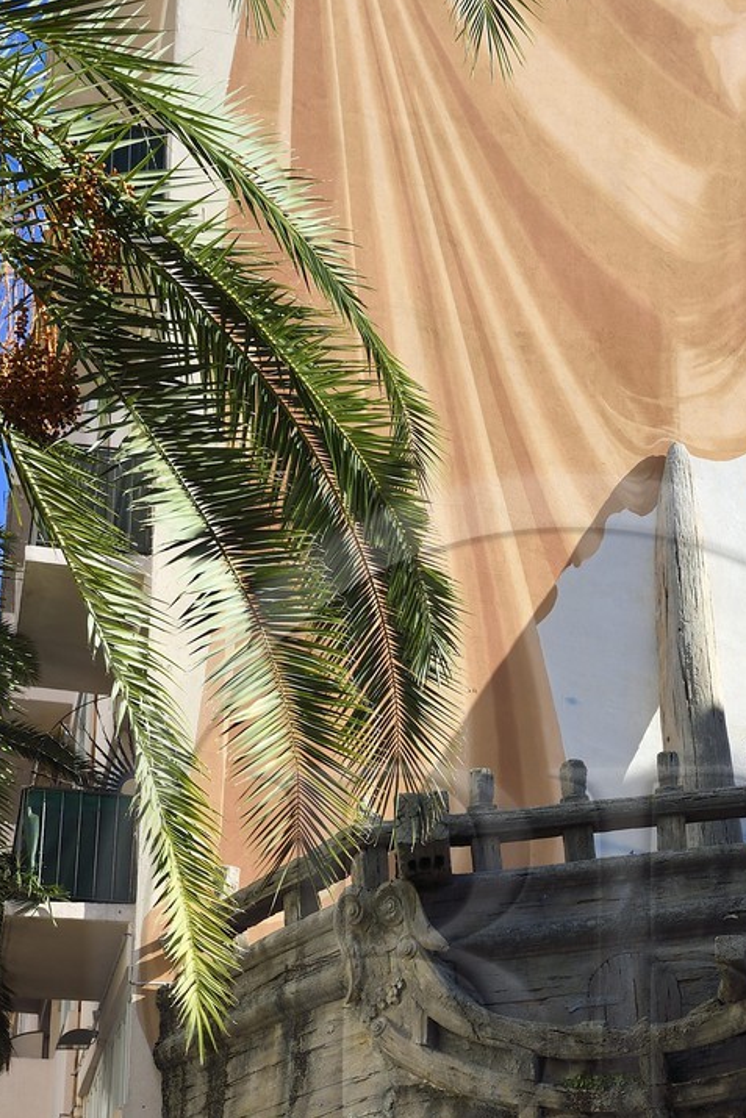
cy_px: 962
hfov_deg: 16.0
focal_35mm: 85
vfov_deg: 23.4
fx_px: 2641
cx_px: 572
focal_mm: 38
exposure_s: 1/250
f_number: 7.1
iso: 200
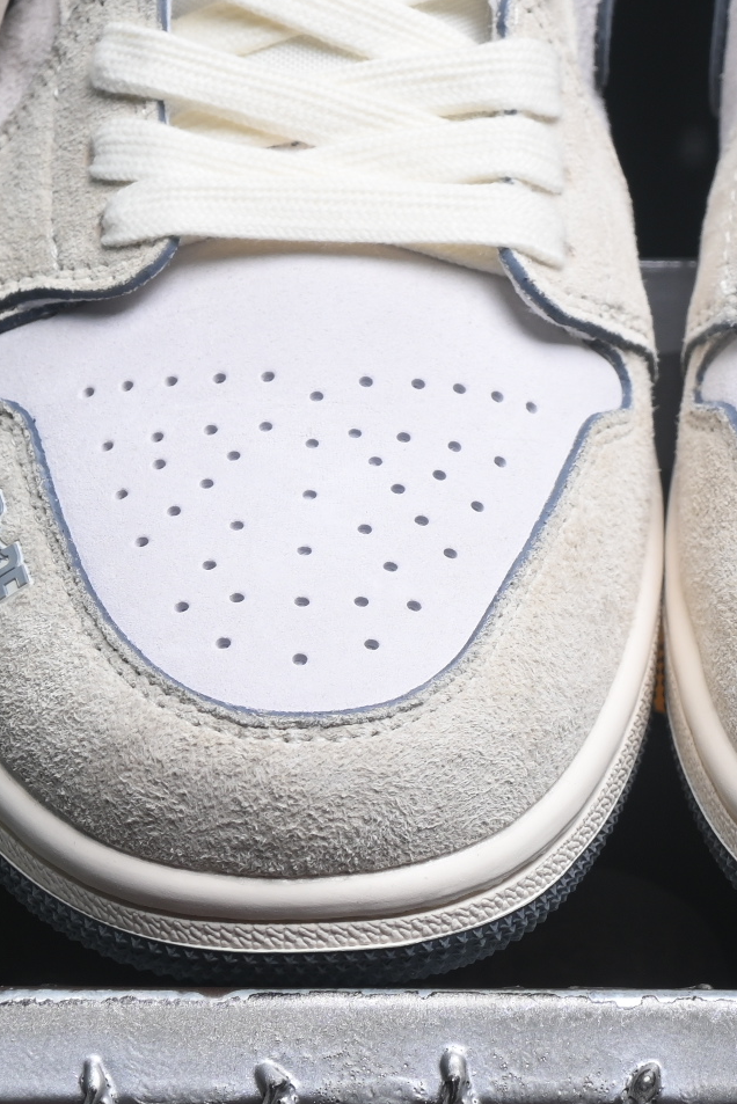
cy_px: 320
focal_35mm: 219
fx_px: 6720
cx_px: 625
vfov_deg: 9.4
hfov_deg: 6.3
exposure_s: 1/60
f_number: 6.3
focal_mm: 50
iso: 160
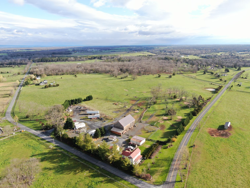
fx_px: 181
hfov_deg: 69.4
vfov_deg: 54.9
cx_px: 125
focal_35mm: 25
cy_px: 94
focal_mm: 4.48
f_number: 2.8
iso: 110
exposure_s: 1/500
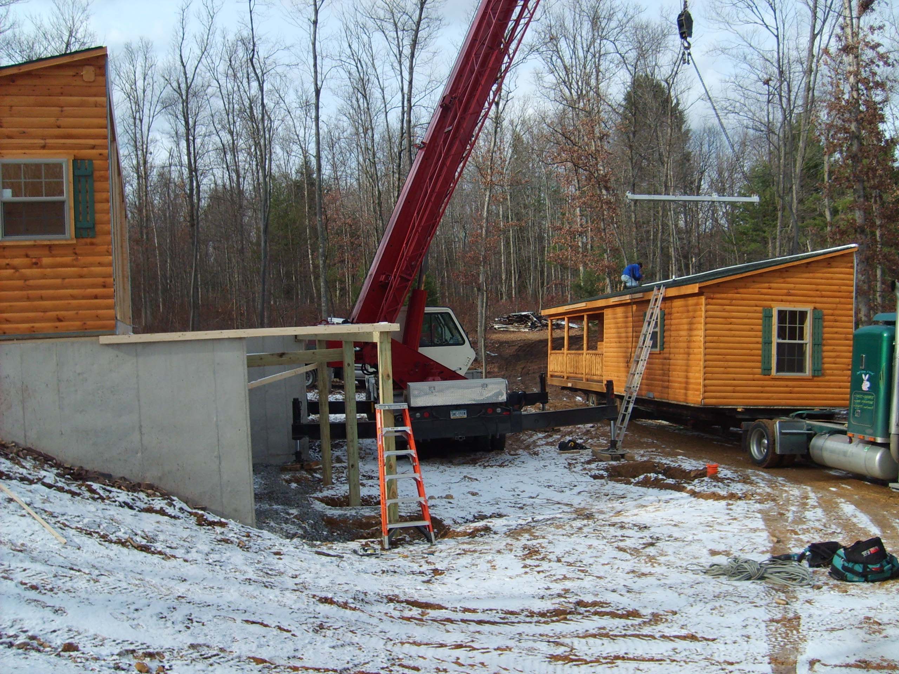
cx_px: 450
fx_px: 909
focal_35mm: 35
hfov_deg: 52.6
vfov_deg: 40.7
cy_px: 337
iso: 50
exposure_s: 1/1000
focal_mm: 5.8
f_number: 2.8
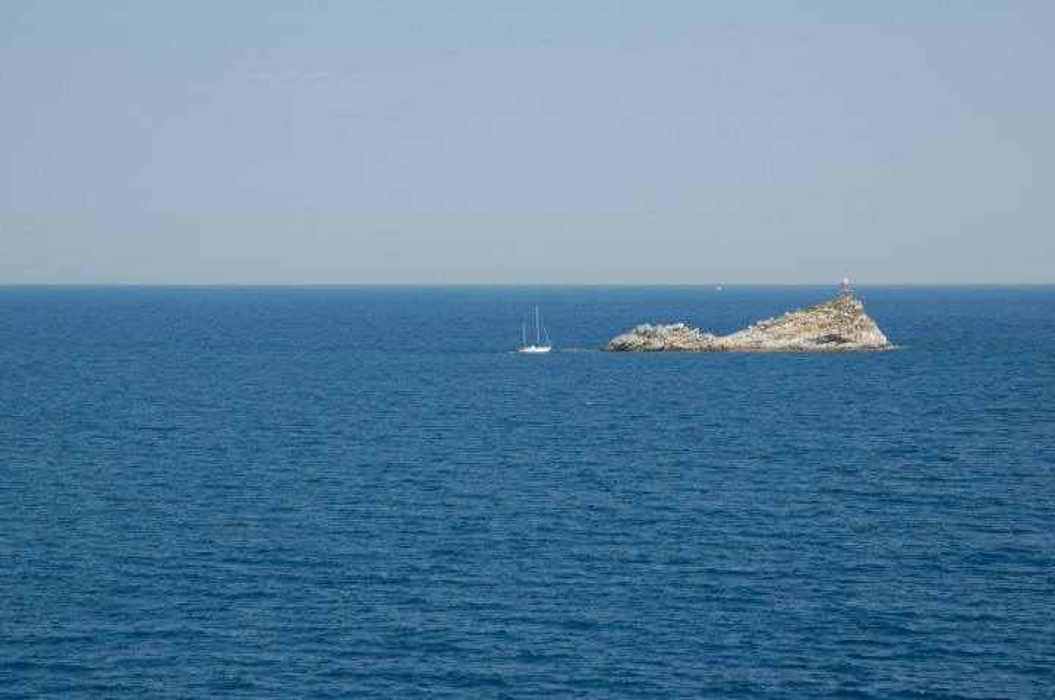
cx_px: 528
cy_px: 350
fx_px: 3073
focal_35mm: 105
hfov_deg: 19.5
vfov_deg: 13.0
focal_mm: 70
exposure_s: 1/250
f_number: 11
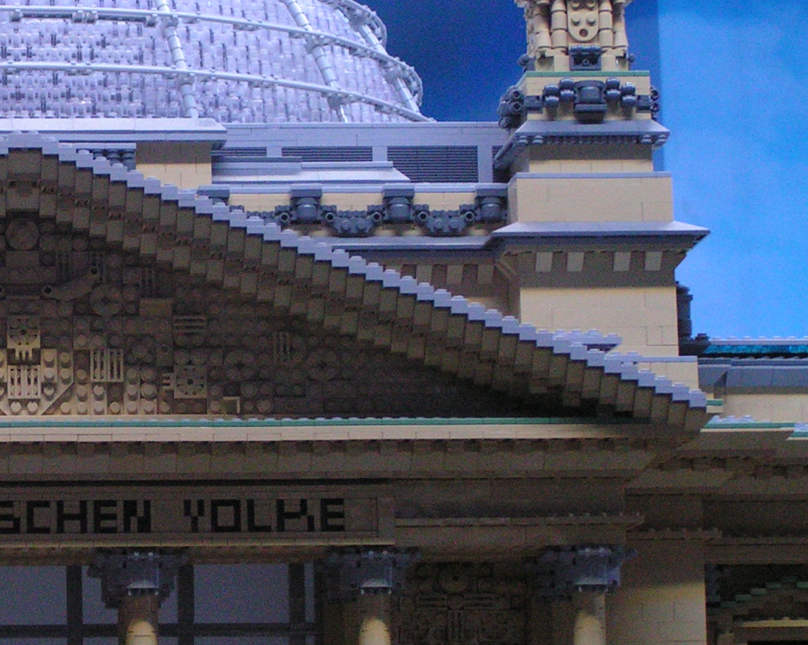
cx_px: 8
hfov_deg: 11.5
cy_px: 200
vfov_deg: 9.3
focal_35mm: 166
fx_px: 3968
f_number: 3.2
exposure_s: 1/10
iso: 200
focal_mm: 14.1
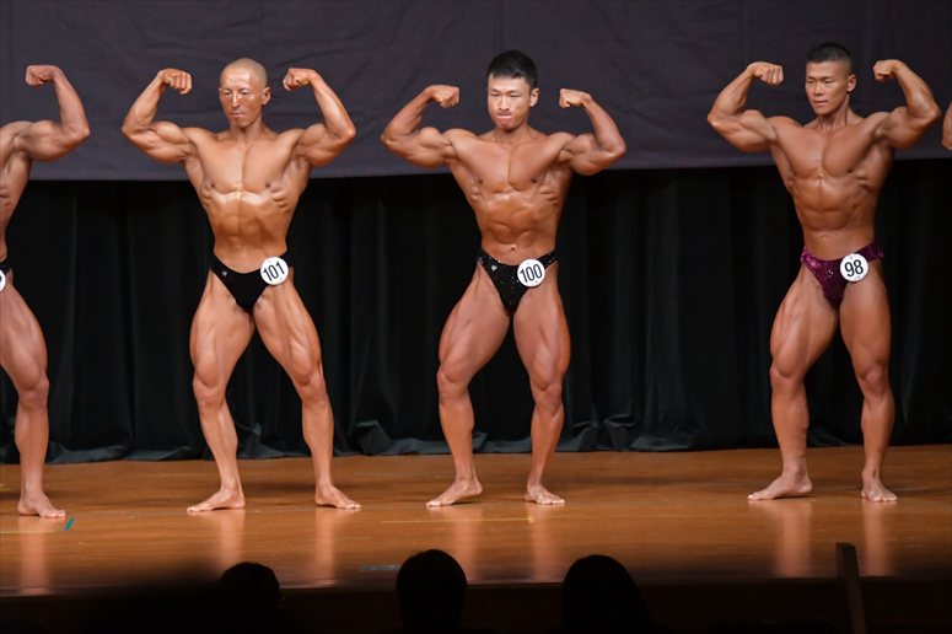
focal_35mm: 255
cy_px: 317
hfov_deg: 8.1
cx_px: 476
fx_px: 6740
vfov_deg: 5.4
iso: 5000
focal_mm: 170
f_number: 5.6
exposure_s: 1/400
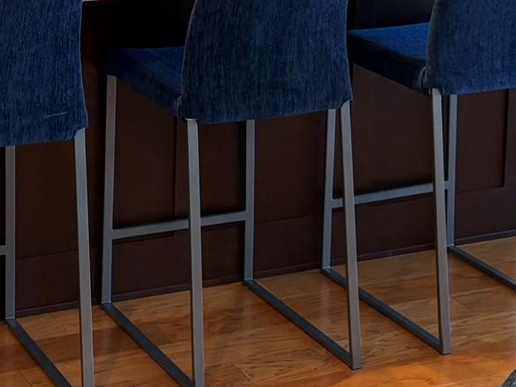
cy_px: -194
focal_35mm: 92
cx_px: -17
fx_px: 1371
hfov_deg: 20.5
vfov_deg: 14.9
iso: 100
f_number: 1.6
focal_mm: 5.96
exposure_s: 1/60
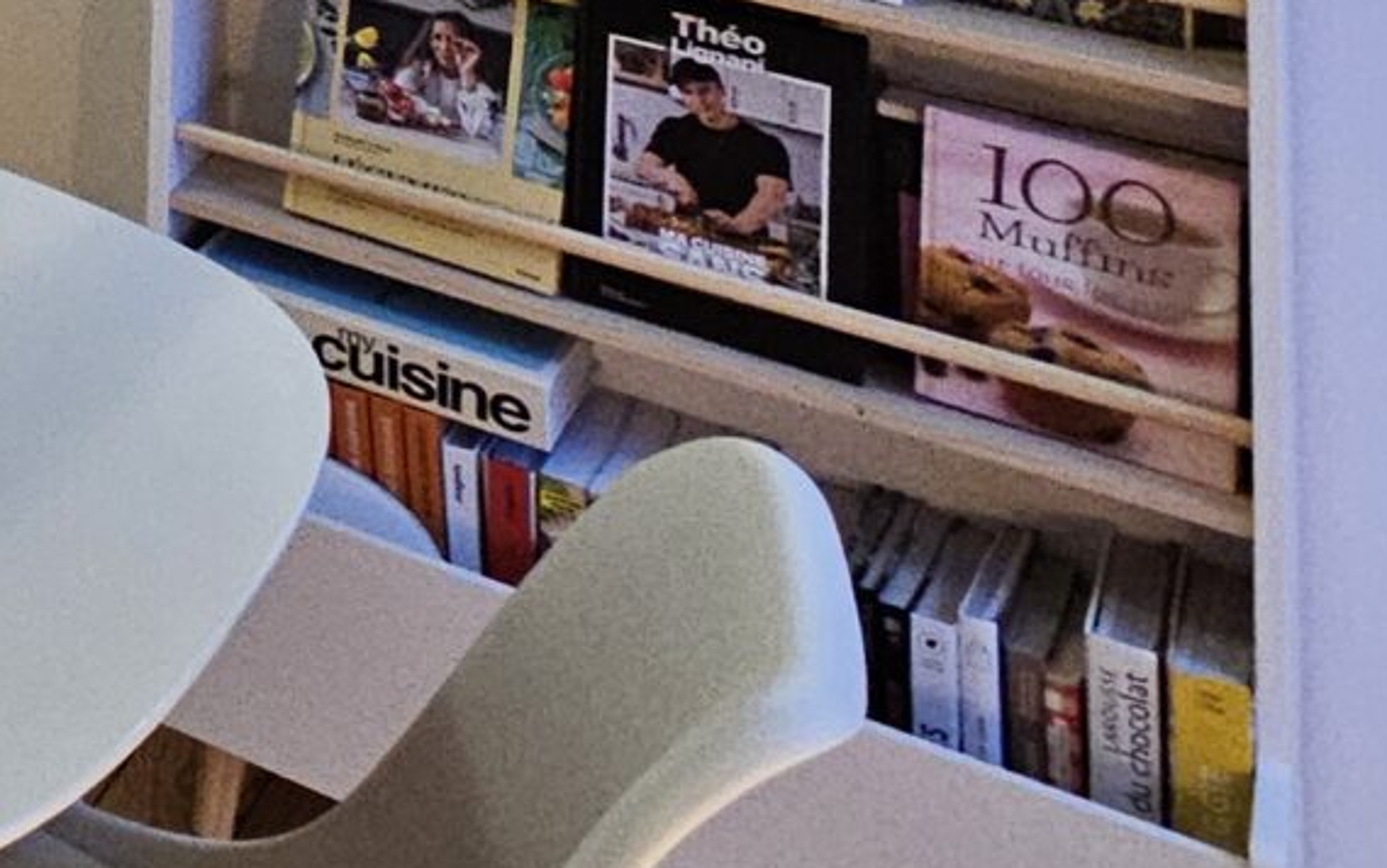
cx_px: -1407
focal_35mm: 62
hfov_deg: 19.0
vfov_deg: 15.5
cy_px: -992
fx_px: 2344
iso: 250
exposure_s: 1/50
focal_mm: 2.2
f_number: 2.2
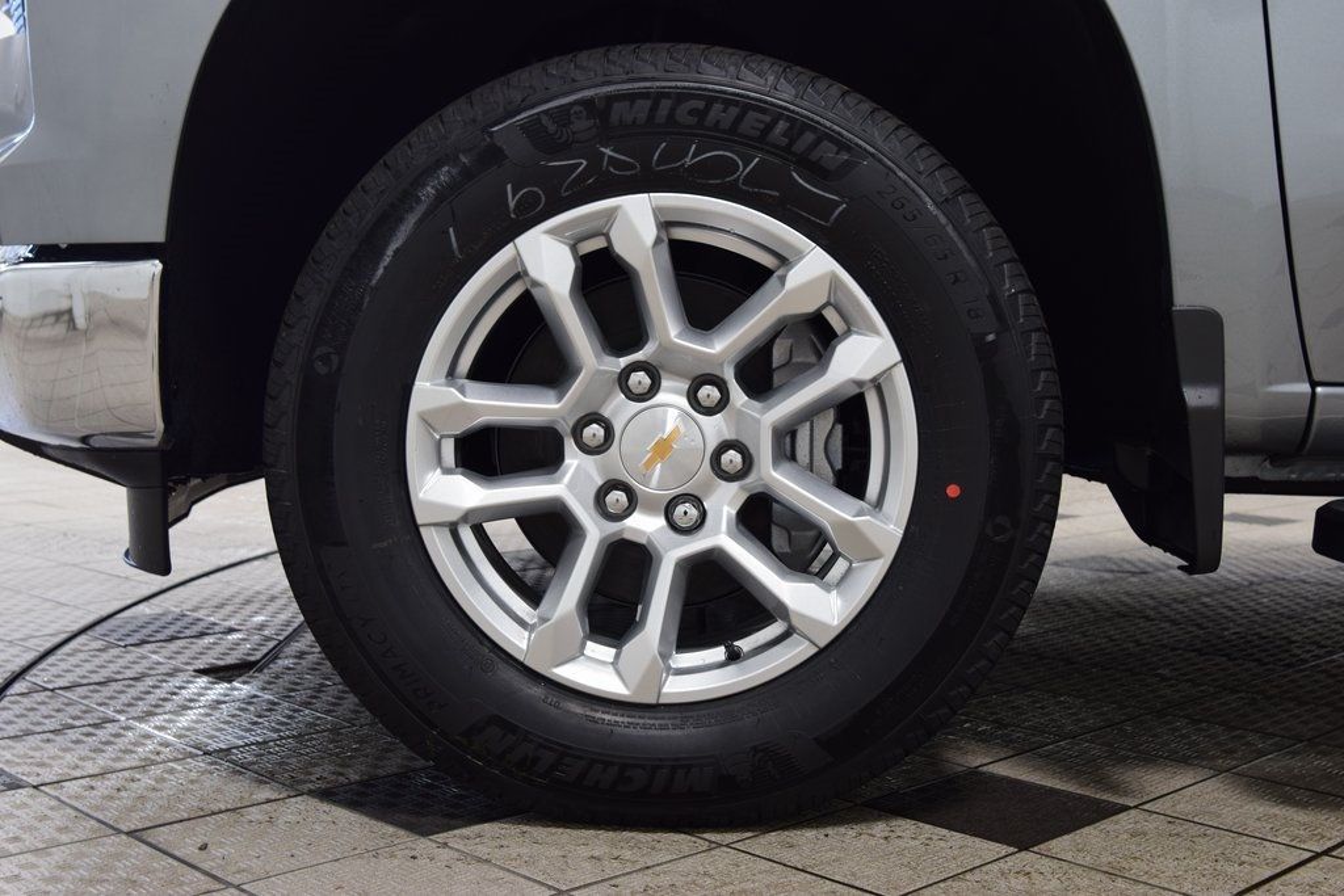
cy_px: 448
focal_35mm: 46
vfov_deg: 29.0
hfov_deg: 42.3
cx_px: 672
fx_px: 1736
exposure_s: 1/15
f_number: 6.3
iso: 500
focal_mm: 31
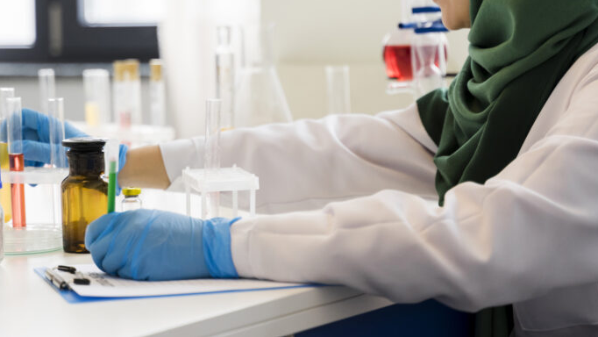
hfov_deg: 18.2
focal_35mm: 118
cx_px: 287
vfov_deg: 10.2
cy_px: 38
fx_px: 1872
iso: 640
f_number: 2.8
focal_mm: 75
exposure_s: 1/100
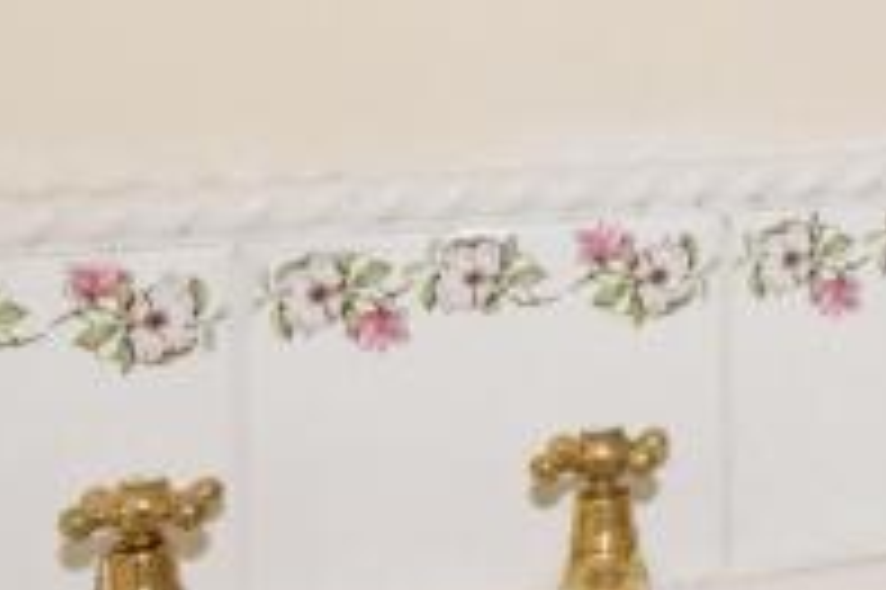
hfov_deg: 20.3
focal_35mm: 78
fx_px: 1918
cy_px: 376
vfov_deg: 17.4
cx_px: 1493
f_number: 11
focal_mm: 10
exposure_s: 1/60
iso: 1000
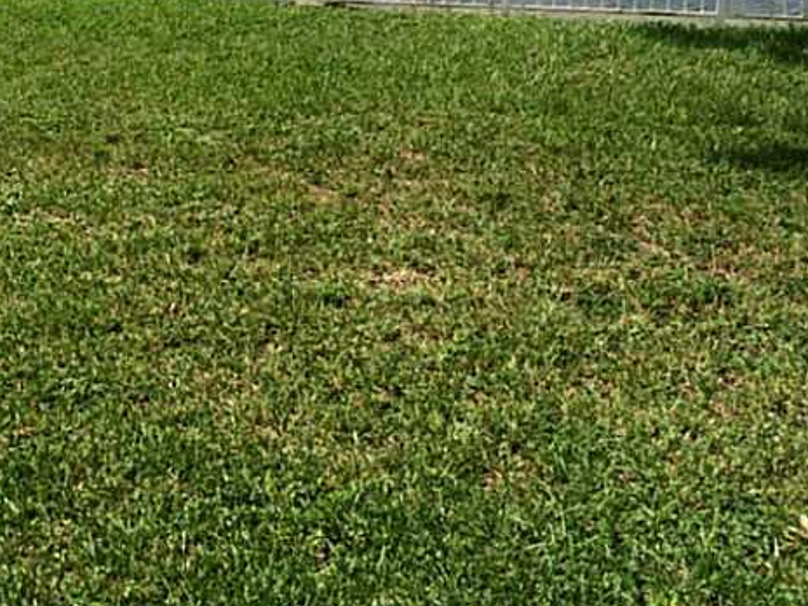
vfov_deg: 28.5
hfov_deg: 37.5
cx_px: 232
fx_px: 1167
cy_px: 122
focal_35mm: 50
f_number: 2.2
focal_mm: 4.15
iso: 32
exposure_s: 1/1709
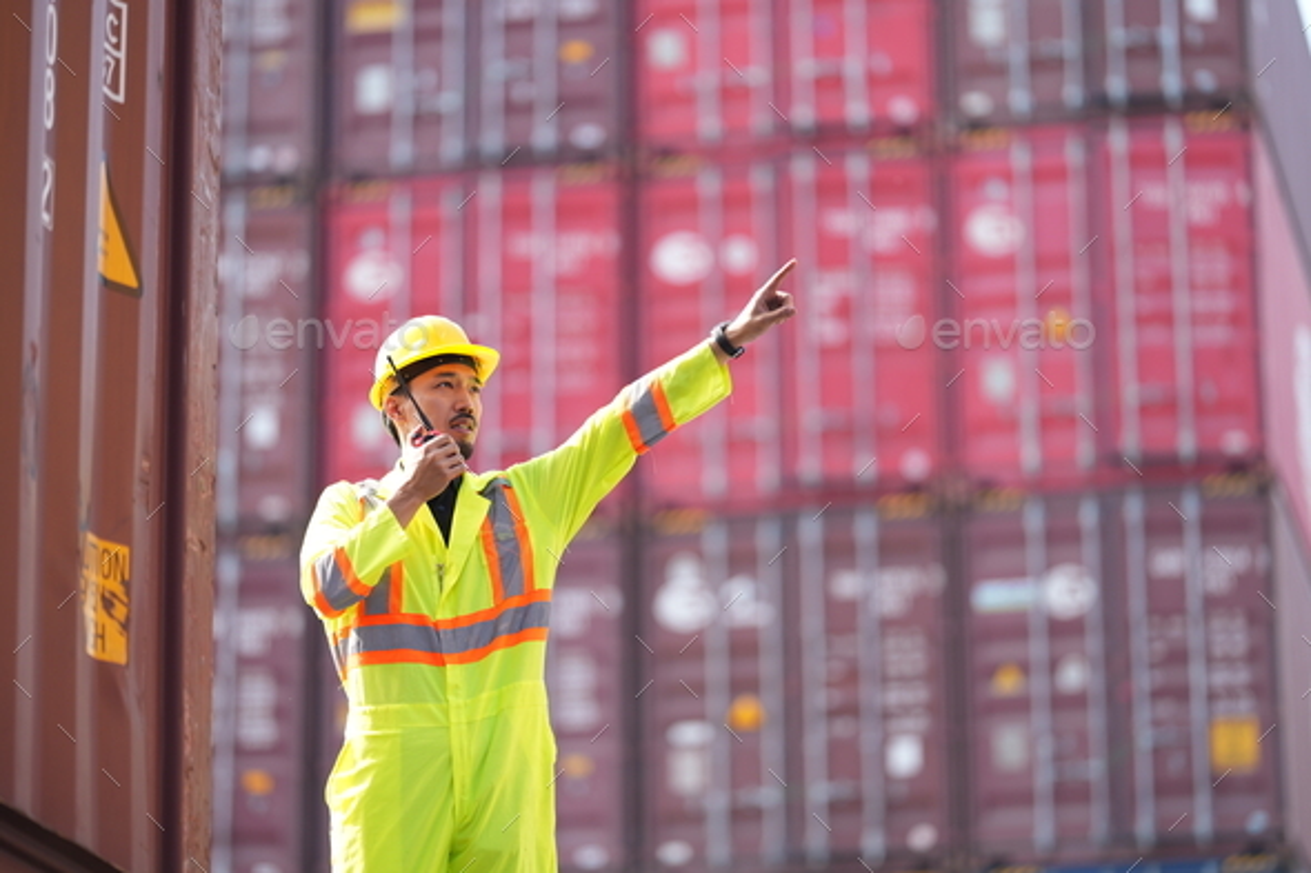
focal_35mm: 135
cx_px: 656
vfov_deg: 10.2
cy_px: 436
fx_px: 4915
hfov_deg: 15.2
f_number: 1.8
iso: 100
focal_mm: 135
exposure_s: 1/940
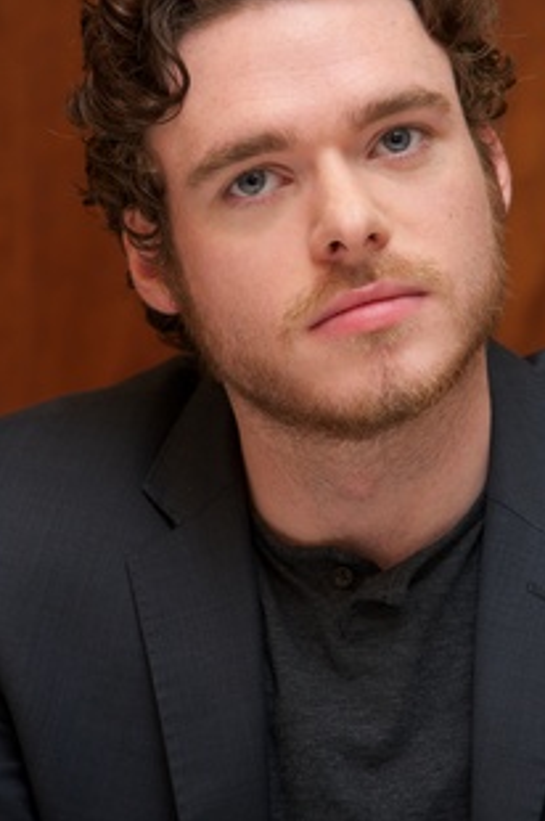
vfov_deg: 8.6
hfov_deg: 5.7
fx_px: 5439
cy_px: 297
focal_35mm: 239
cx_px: 349
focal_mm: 185
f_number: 7.1
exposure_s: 1/60
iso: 500
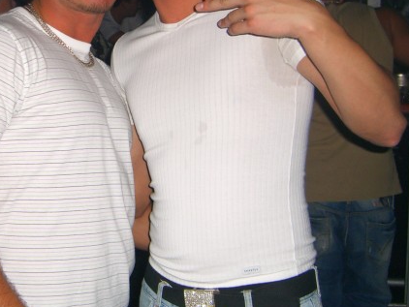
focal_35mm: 72
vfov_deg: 20.2
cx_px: 74
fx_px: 851
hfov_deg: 26.4
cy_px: 53
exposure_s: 1/60
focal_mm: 7.9
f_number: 2.8
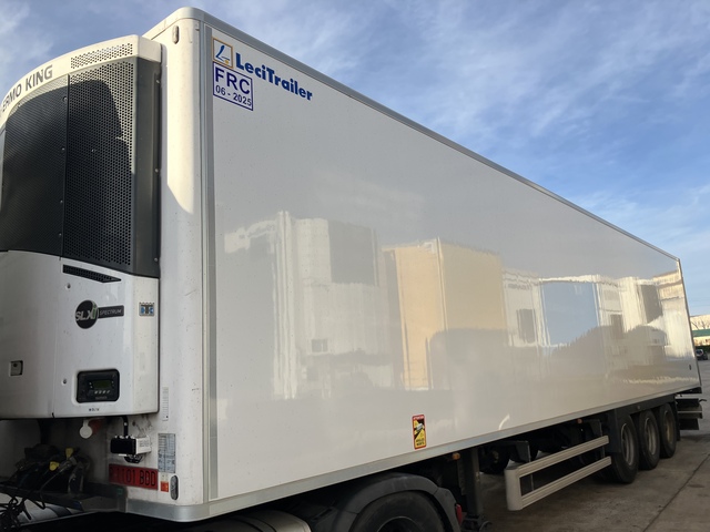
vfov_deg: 49.7
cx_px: 355
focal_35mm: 28
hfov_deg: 63.4
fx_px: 574
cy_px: 266
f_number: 1.8
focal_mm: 3.99
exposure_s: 1/1389
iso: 32
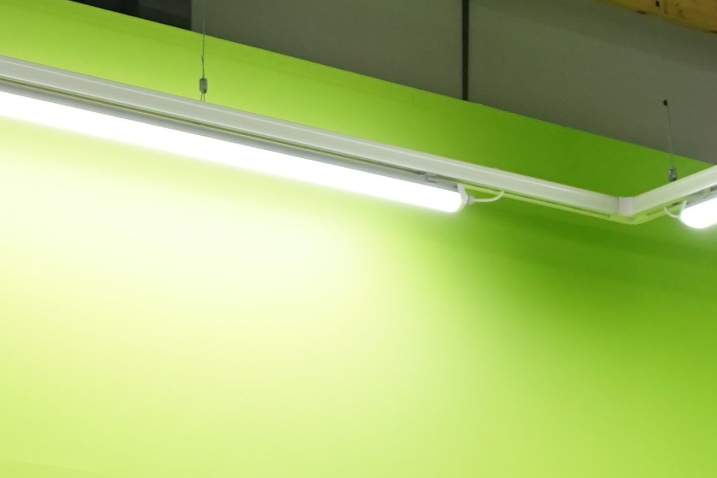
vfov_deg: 8.4
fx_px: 2988
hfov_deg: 12.4
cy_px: 1127
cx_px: 1317
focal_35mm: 150
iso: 640
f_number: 5.6
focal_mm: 31
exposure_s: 1/30
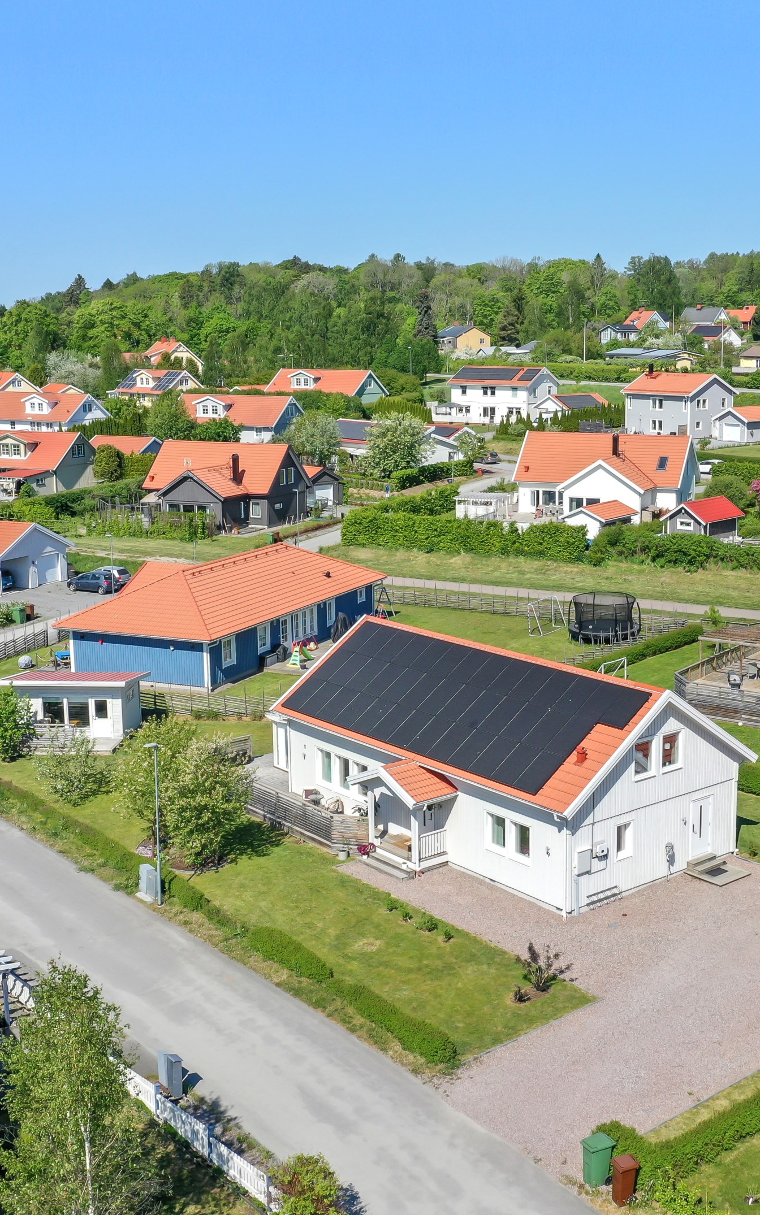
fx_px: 1425
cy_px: 610
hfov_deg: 29.6
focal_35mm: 43
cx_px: 512
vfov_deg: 46.2
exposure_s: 1/500
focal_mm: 10.26
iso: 100
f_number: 6.3
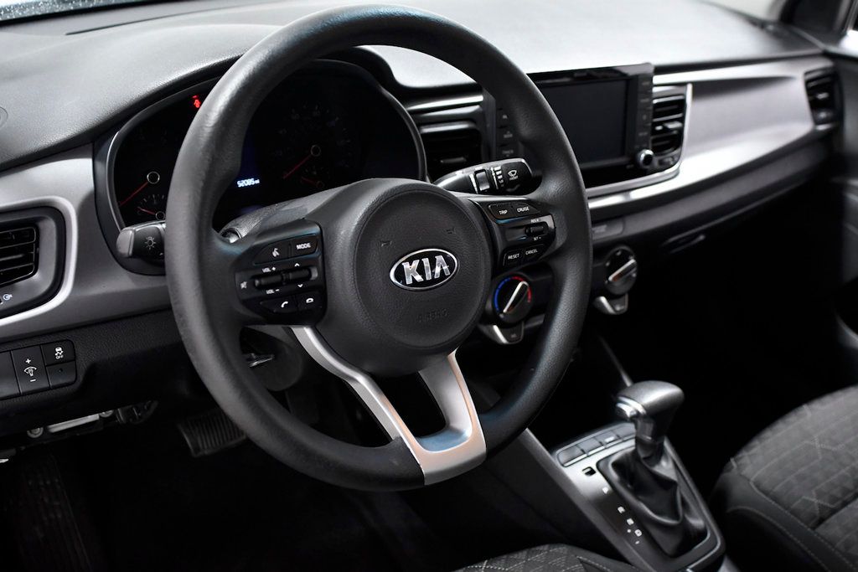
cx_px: 429
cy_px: 286
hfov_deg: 53.1
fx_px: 858
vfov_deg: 36.9
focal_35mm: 36
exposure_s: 1/160
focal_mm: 24
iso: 2500
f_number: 3.5
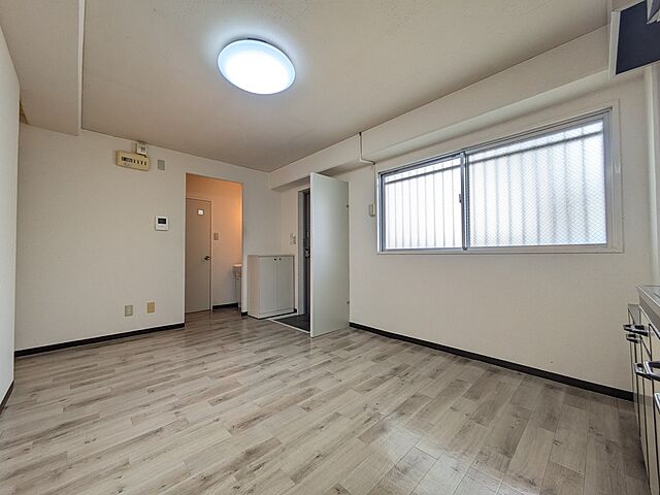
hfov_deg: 102.1
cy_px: 248
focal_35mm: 14
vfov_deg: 85.7
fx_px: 267
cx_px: 330
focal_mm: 1.83
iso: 49
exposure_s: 1/135
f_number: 2.2
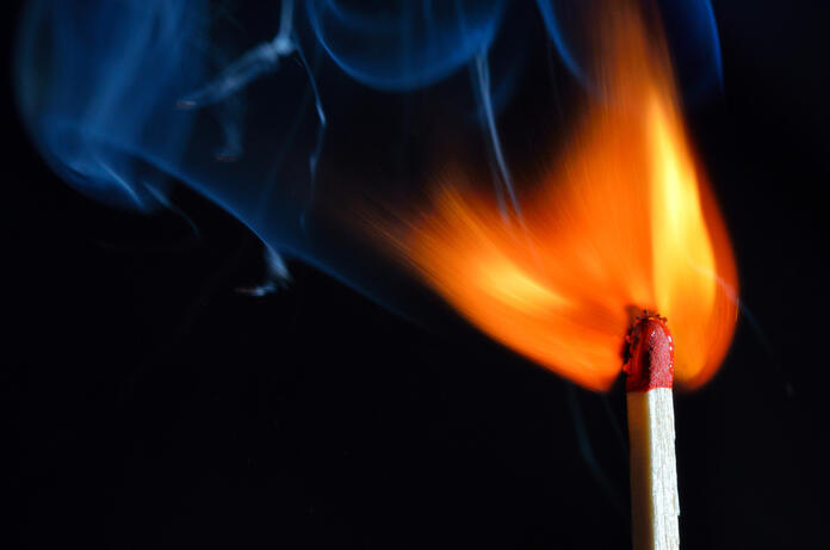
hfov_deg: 13.1
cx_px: 415
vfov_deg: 8.7
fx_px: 3624
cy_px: 275
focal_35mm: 158
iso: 400
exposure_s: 1/400
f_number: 18
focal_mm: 105
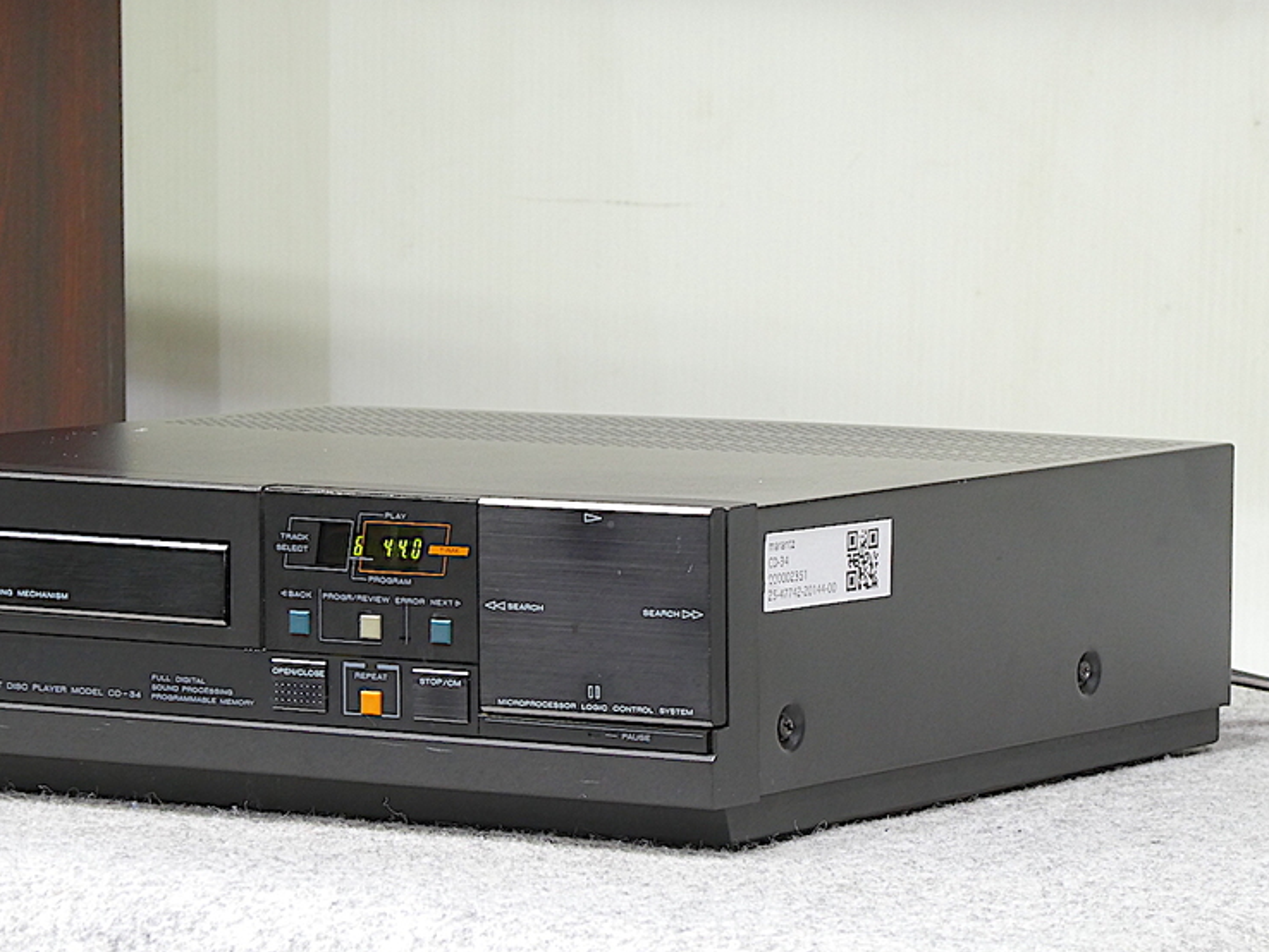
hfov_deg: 10.6
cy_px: 593
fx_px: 6821
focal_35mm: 186
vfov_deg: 8.0
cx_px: 473
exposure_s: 1/5
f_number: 5.4
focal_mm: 25.6
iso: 200
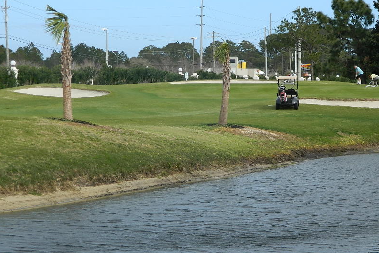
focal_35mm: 113
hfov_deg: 18.1
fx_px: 1190
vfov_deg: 12.1
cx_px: 235
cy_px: 171
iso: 80
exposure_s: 1/500
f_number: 4.2
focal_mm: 15.1
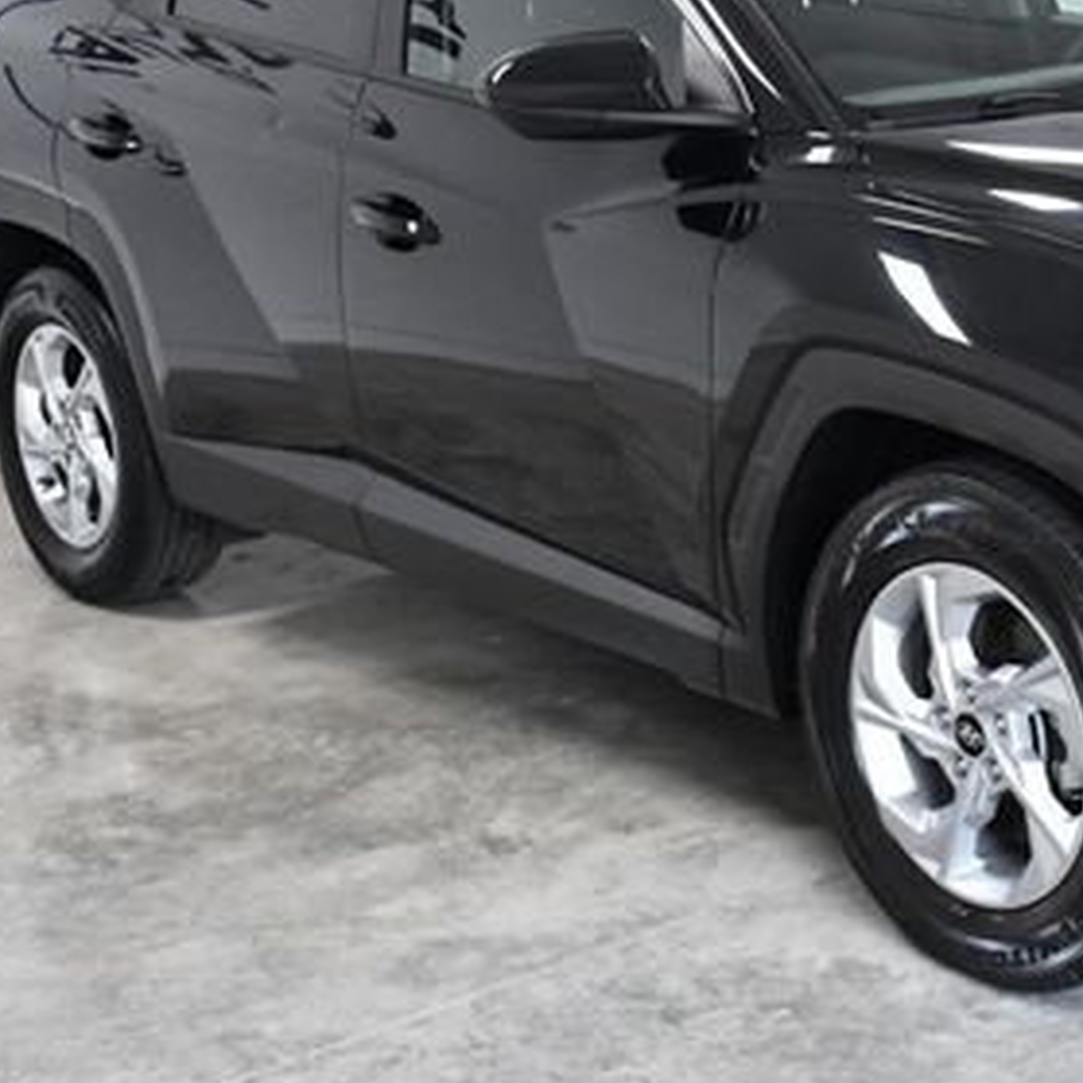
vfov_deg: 22.7
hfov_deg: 22.2
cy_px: 377
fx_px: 2690
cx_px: 998
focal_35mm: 76
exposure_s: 1/250
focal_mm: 26
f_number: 8
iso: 2500
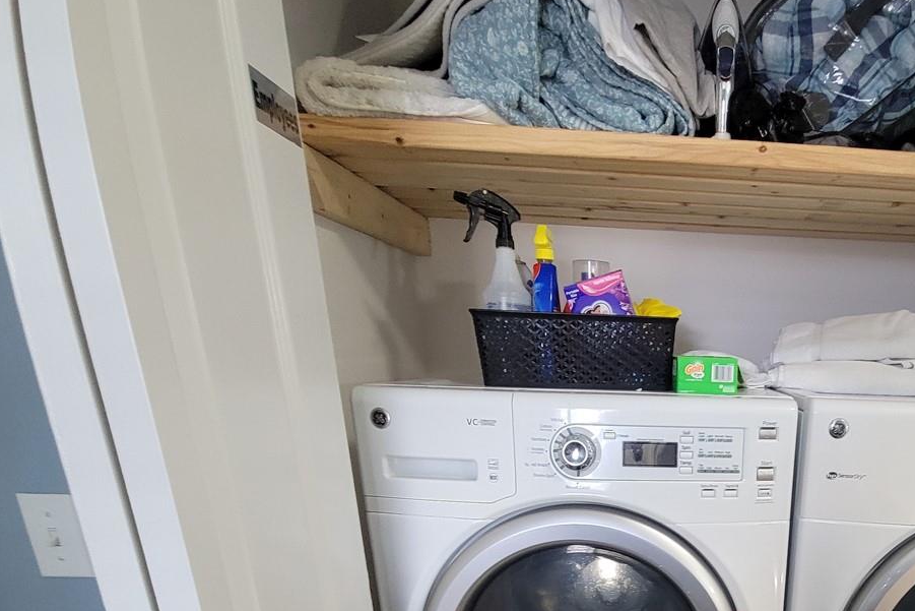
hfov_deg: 67.7
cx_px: 714
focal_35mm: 24
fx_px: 610
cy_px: 589
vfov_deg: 46.0
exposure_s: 1/30
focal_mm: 2.2
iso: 320
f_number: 2.2
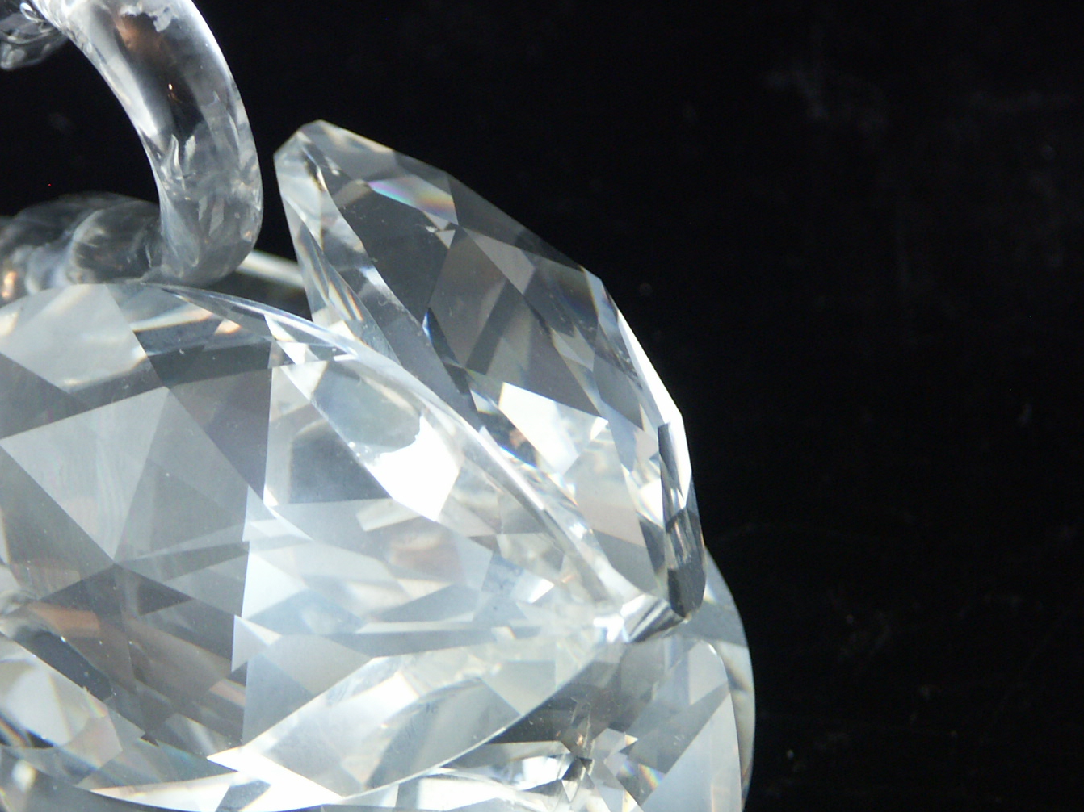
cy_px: 513
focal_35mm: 310
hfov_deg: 6.4
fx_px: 9706
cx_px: 413
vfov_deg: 4.8
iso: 100
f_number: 5
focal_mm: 50.8
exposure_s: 1/30
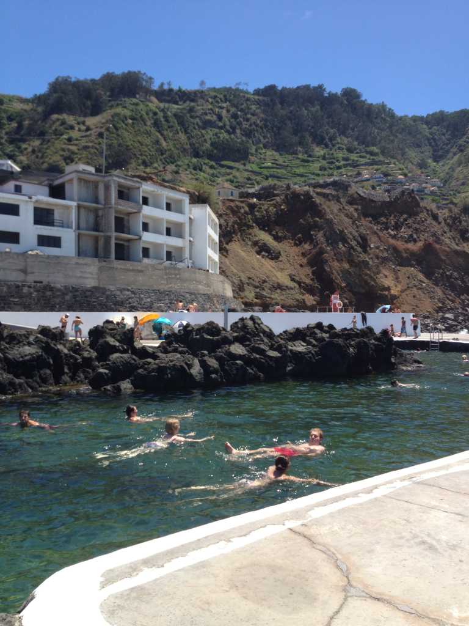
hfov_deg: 40.7
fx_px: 632
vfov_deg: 52.6
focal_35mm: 35
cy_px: 313
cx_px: 234
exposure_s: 1/1227
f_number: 2.4
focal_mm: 4.28
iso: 64
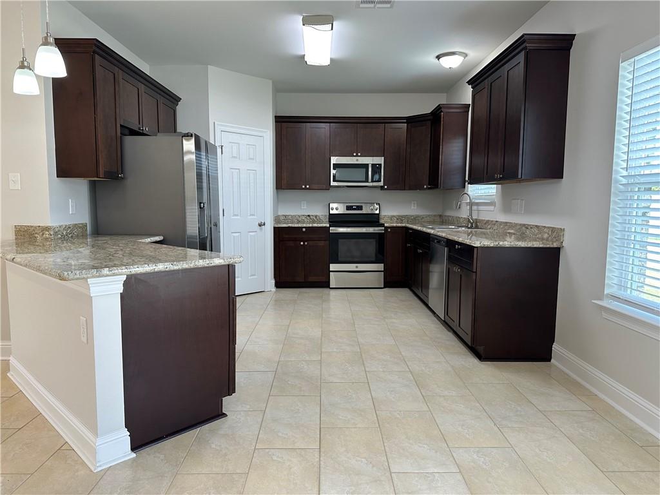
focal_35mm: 24
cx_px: 330
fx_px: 458
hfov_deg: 71.6
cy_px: 248
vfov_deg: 56.8
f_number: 1.78
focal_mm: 6.86
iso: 100
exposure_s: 1/120
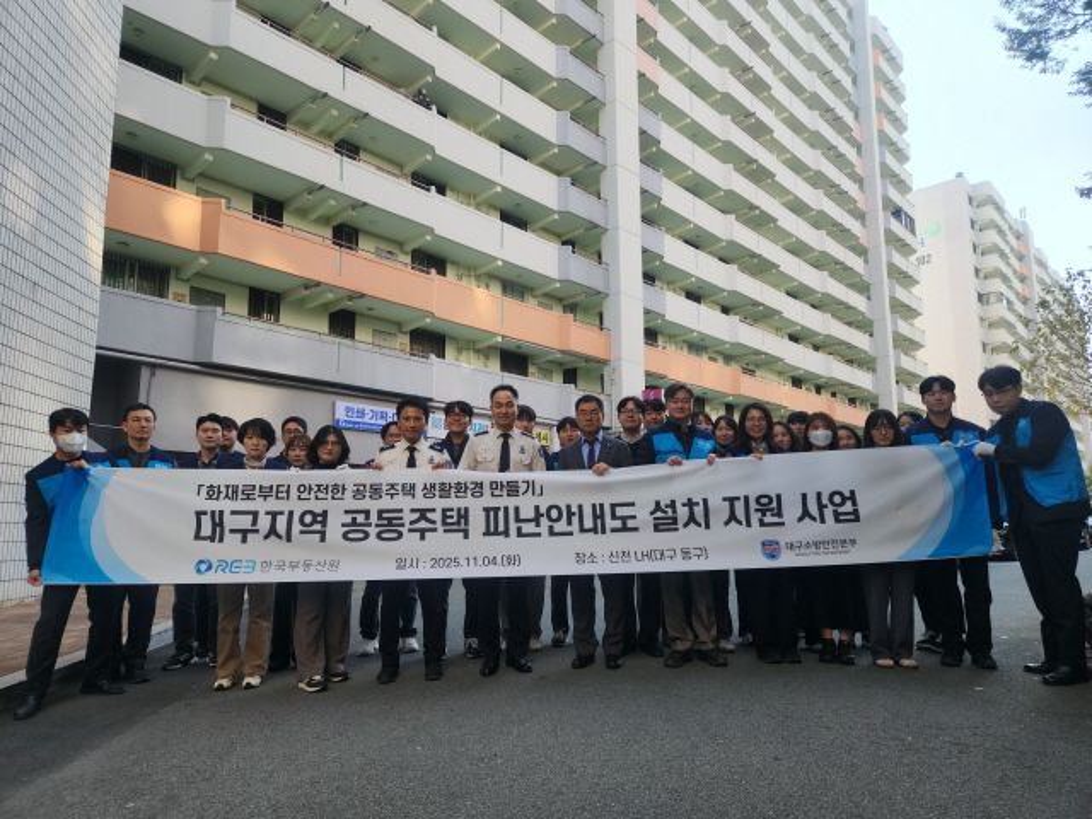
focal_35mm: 23
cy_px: 410
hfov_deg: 73.9
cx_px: 546
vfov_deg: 58.9
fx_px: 726
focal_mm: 5.4
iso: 20
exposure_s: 1/333
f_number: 1.8
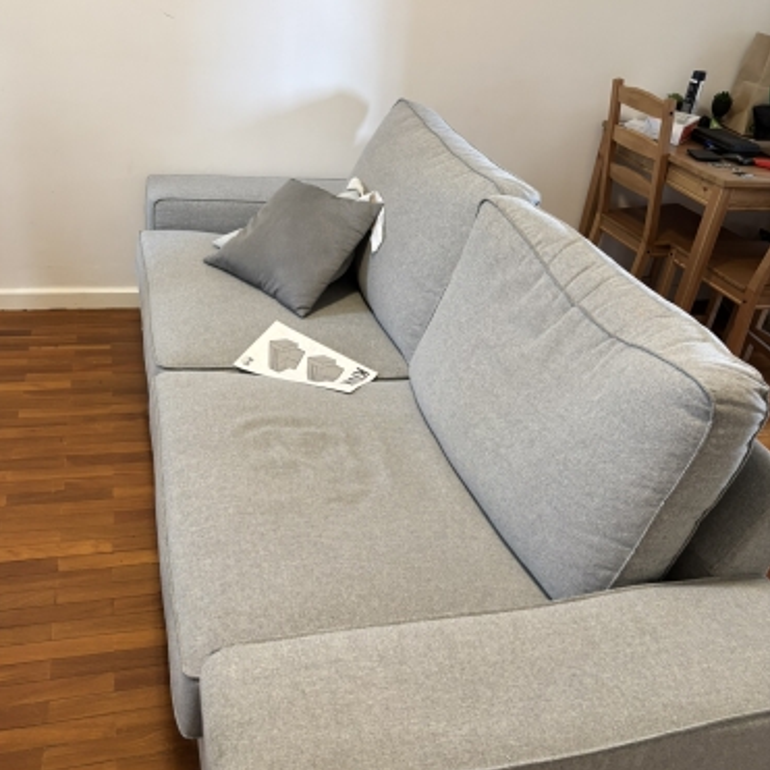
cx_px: 383
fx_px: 780
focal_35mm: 31
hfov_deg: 52.5
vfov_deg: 52.4
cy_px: 432
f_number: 1.6
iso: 200
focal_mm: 5.96
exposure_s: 1/50
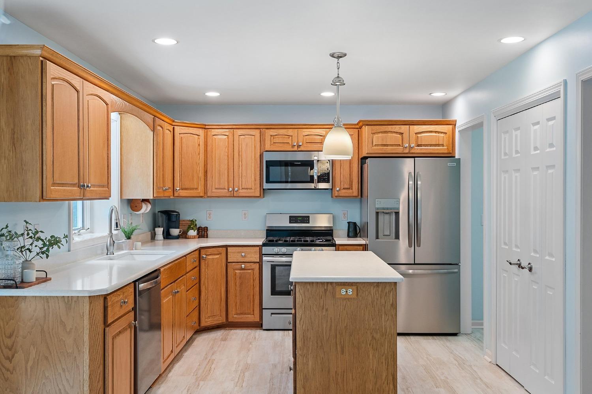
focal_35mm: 36
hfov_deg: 53.1
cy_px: 197
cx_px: 296
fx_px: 592
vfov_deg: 36.8
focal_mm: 24
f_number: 8
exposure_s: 1/4
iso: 400
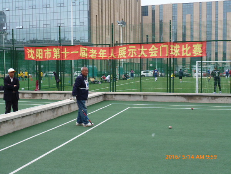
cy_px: 87
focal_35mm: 44
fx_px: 294
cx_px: 116
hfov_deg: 42.9
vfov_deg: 32.9
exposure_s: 1/250
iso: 100
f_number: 3.4
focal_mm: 7.9
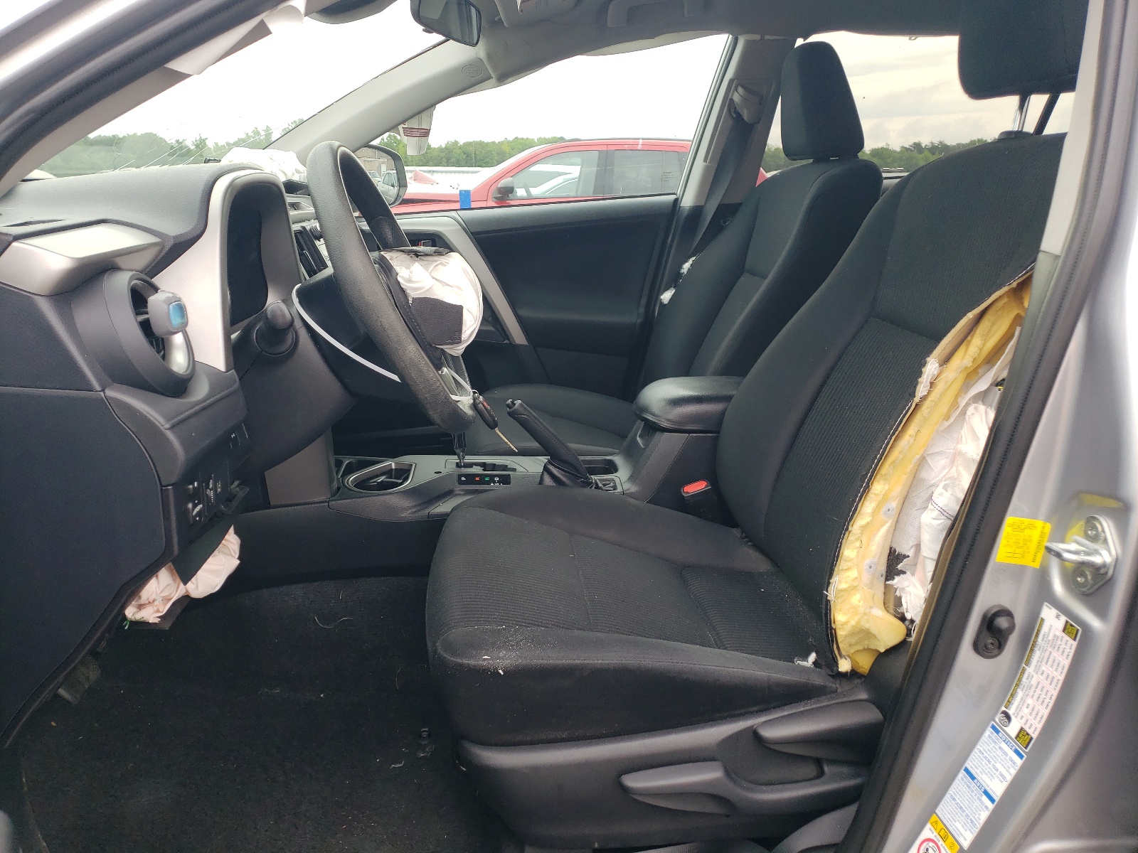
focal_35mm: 26
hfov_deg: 67.3
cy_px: 426
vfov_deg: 53.1
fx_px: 855
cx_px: 569
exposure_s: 1/244
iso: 50
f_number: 1.5
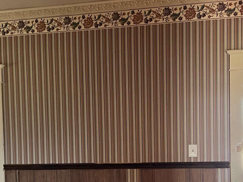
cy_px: 162
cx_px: 118
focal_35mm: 59
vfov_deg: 24.2
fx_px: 414
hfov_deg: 32.7
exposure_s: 1/60
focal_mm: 5.7
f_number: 1.5
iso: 160
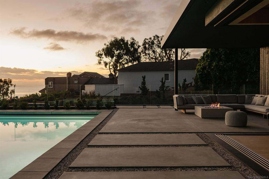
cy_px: 90
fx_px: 261
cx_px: 134
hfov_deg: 54.5
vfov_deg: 37.8
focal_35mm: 35
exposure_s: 1/20
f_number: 4.5
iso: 500
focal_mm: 35
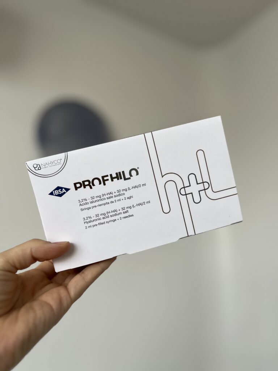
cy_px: 186
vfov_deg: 67.3
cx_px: 139
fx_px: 278
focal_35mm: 26
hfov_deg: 53.1
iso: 40
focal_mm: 5.1
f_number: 1.6
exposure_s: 1/188
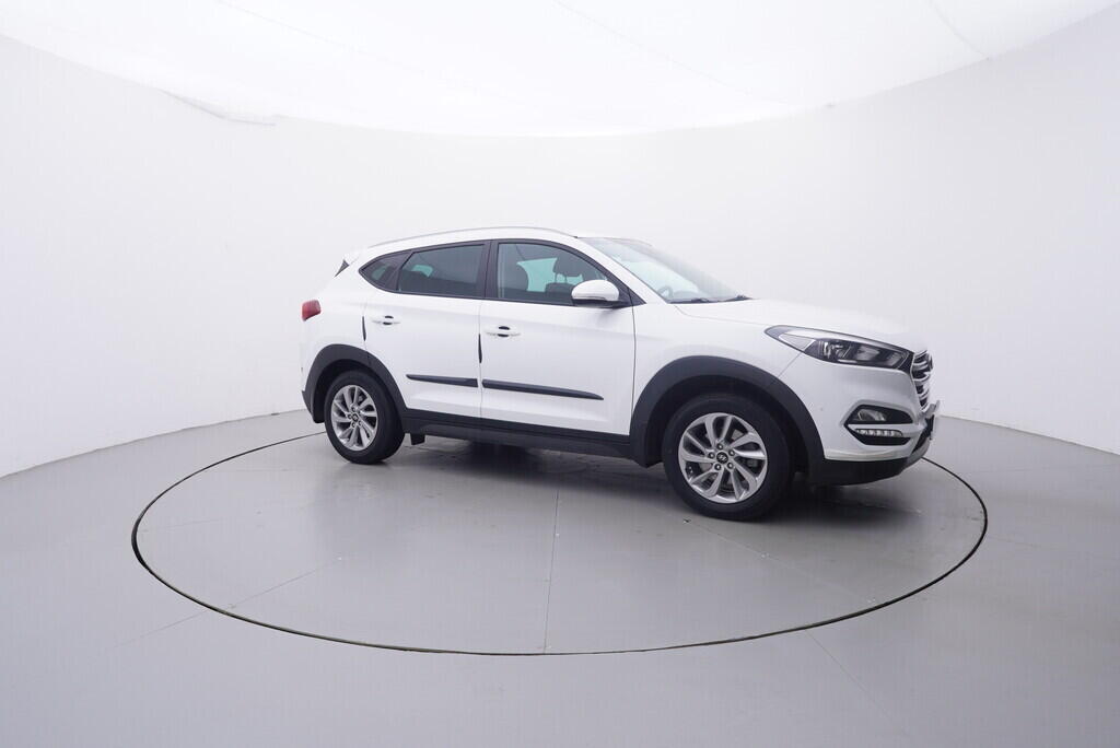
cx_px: 560
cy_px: 374
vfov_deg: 56.2
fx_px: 700
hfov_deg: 77.3
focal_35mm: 22
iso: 200
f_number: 5
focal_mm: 15
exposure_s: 1/80
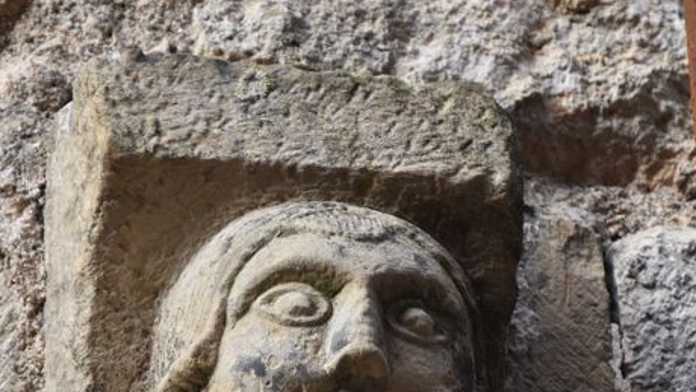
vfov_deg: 1.7
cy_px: 278
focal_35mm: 717
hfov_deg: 3.0
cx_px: 356
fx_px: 13235
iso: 800
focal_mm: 200
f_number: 5.6
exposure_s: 1/640
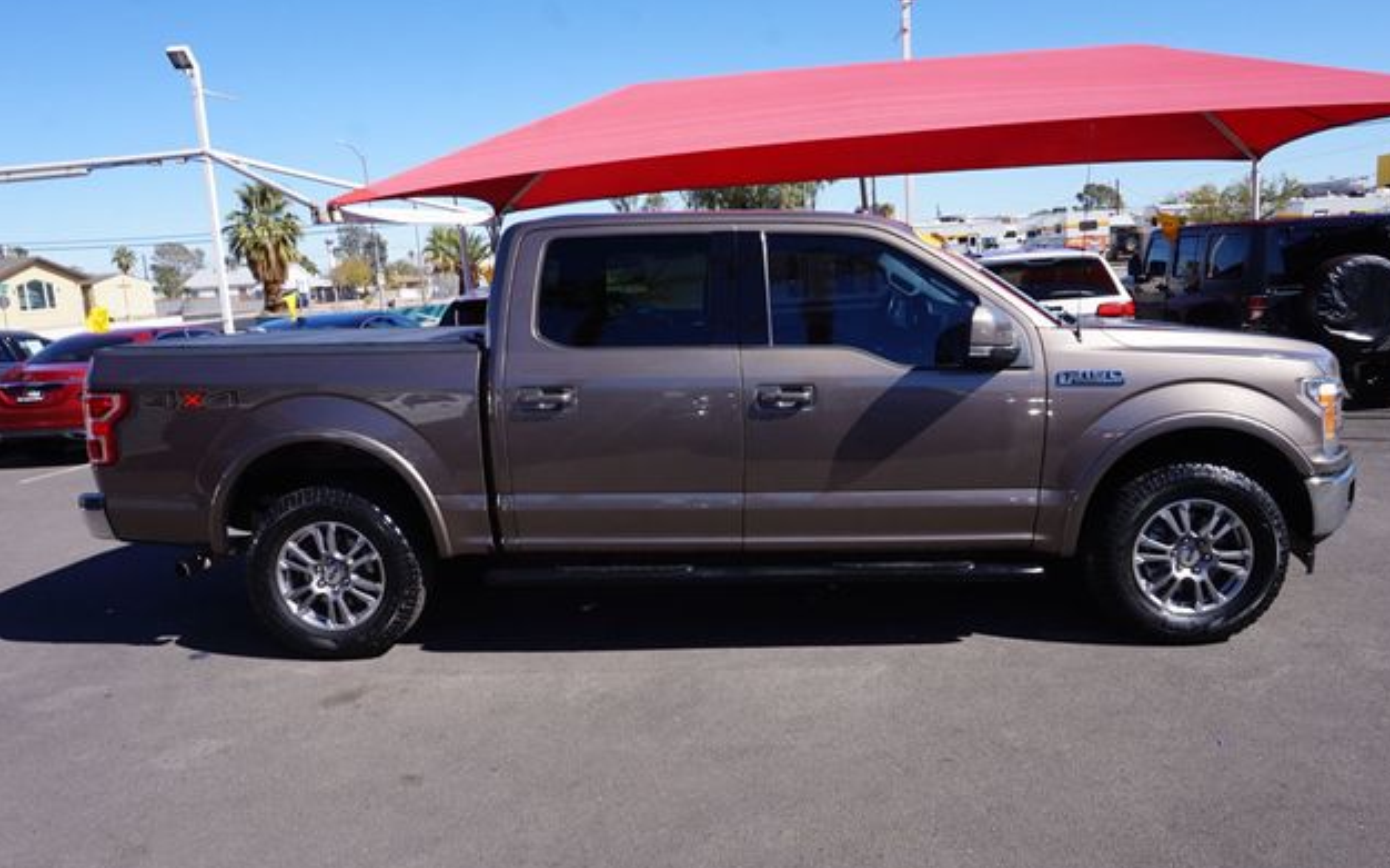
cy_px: 415
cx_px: 708
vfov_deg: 49.2
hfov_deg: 72.5
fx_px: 947
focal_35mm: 25
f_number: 13
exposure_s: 1/80
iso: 100
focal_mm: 16
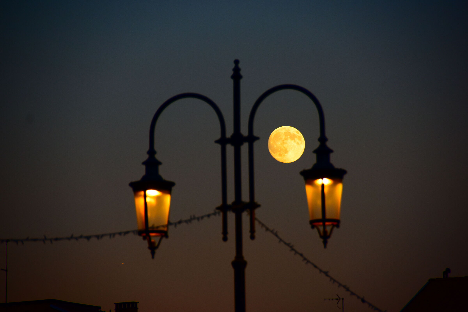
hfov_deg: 6.9
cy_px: 156
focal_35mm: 300
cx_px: 234
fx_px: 3900
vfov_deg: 4.6
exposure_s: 1/500
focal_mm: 200
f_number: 5.6
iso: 400
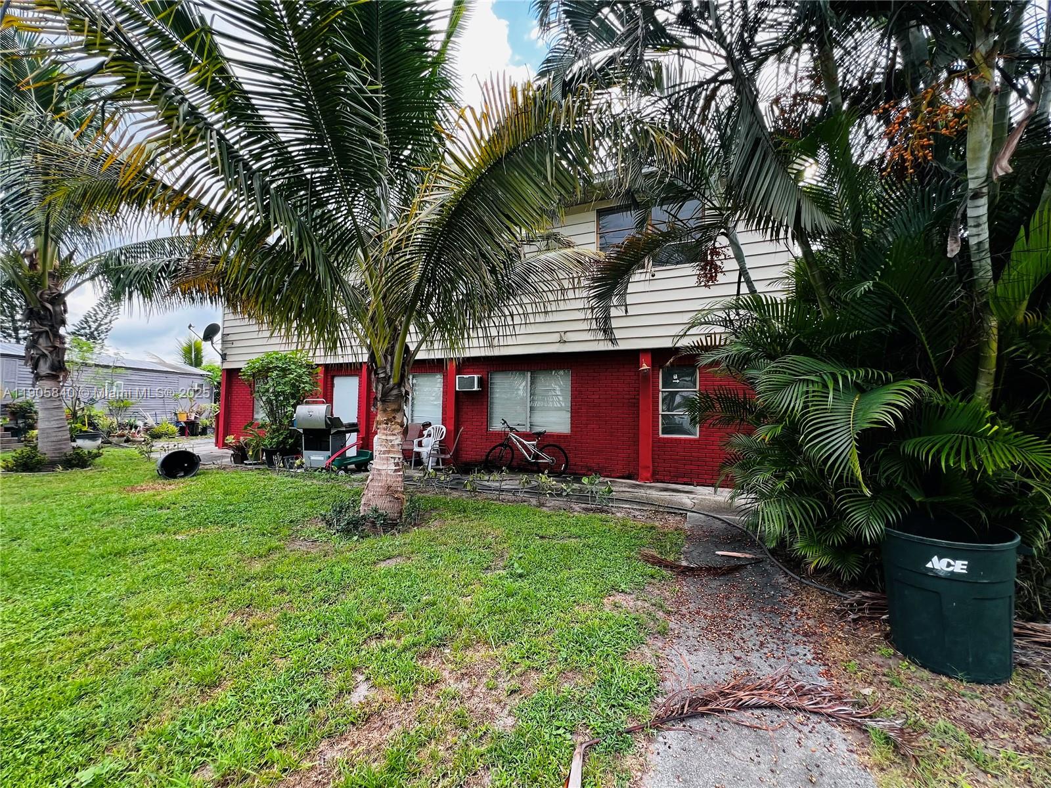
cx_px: 526
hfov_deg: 106.2
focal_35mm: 13
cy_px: 394
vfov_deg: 89.9
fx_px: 395
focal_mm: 1.57
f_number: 1.8
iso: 32
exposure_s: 1/200
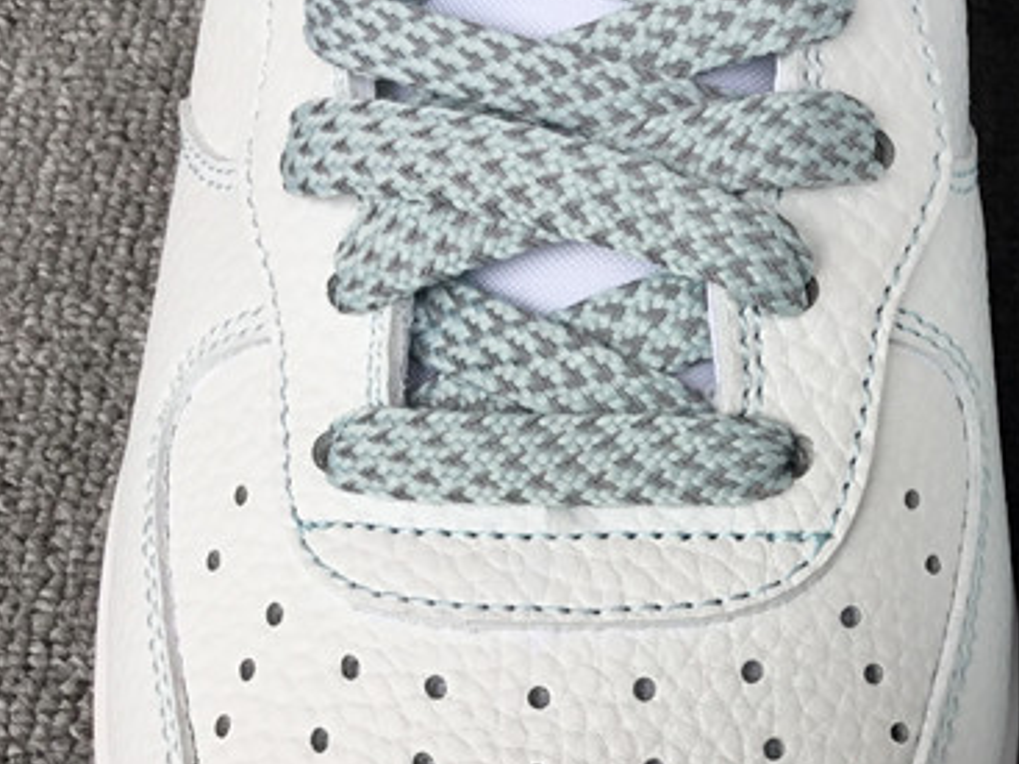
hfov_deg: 24.5
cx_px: 1019
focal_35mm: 76
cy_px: 626
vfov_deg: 19.2
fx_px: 2237
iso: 25
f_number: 2.4
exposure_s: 1/106
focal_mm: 3.3
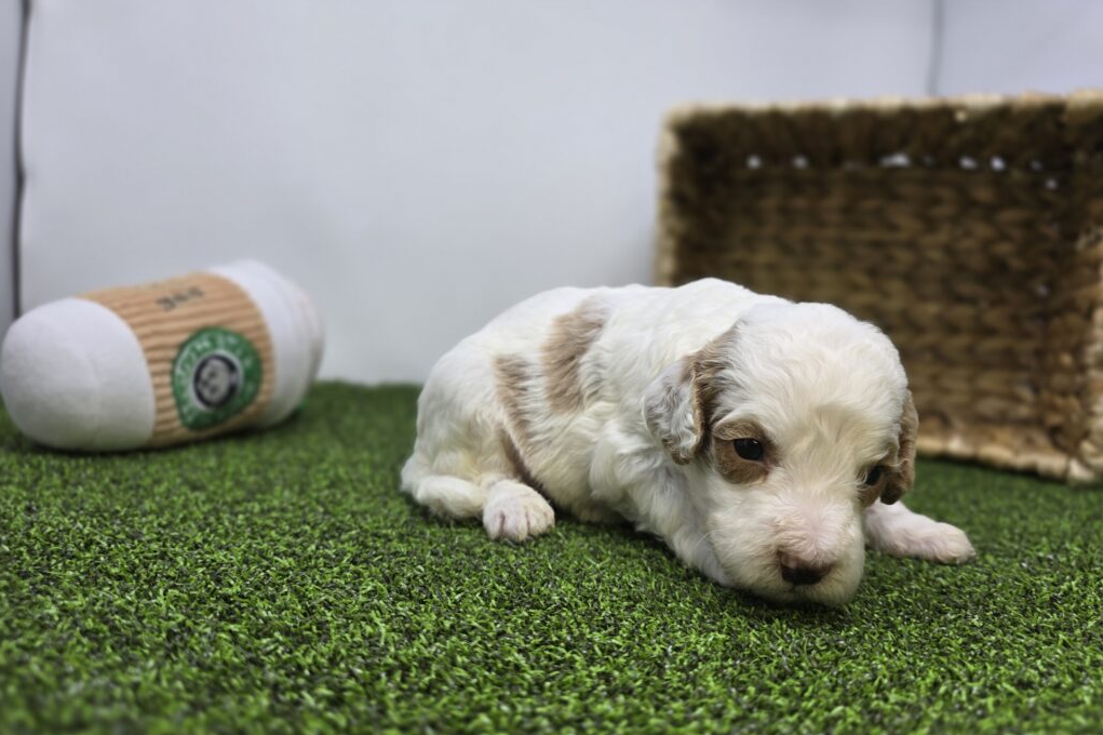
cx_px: 551
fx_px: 735
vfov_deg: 53.0
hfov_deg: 73.8
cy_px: 412
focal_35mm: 24
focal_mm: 6.3
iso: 40
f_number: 1.7
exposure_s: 1/120
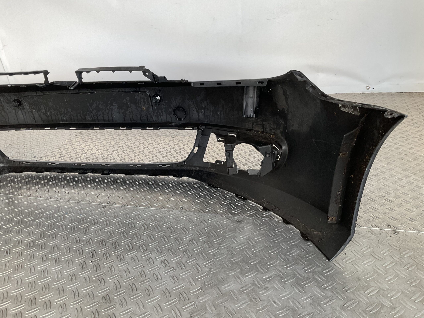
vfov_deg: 48.2
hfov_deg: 61.7
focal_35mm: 29
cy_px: 159
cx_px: 212
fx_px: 355
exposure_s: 1/50
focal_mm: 3
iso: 50
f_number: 1.8
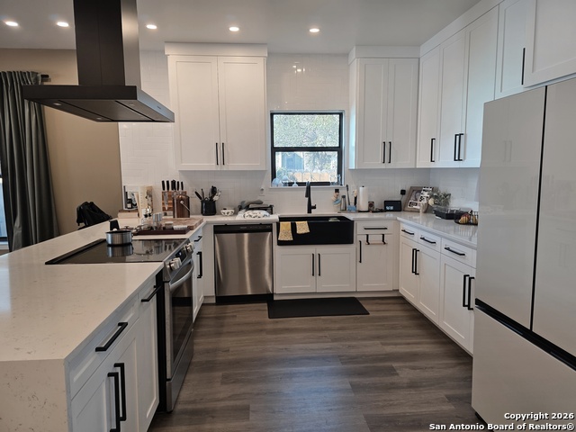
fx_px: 383
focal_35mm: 23
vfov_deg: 58.9
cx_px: 288
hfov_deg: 73.9
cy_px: 216
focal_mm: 6.3
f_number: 1.7
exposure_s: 1/120
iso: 100
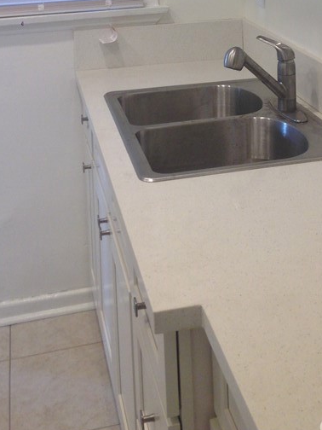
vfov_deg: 27.4
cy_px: 3
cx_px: 235
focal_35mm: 67
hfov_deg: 21.8
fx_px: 831
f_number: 2.4
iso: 50
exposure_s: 1/30
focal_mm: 4.12
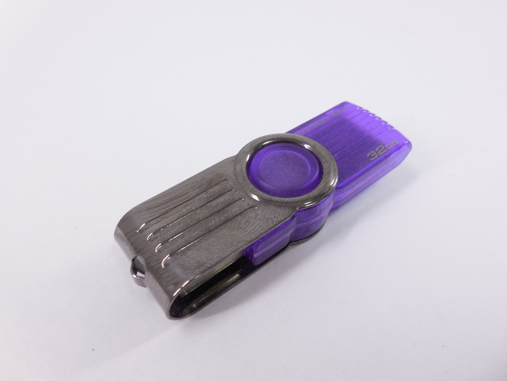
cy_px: 190
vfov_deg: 53.1
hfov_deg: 67.3
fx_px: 381
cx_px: 254
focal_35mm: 26
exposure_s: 1/30
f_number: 3.5
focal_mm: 4.6
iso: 200
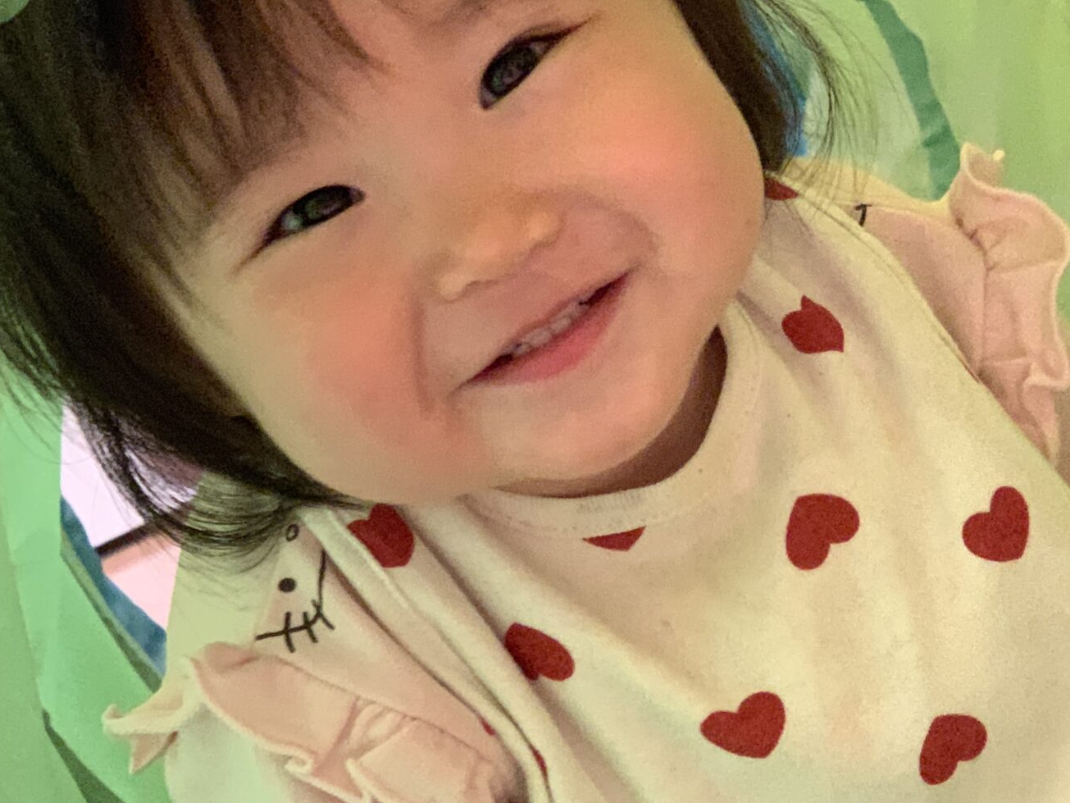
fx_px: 3153
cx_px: 609
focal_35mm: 102
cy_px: 472
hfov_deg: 19.2
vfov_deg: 14.5
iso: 400
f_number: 2.4
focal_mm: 6
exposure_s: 1/60
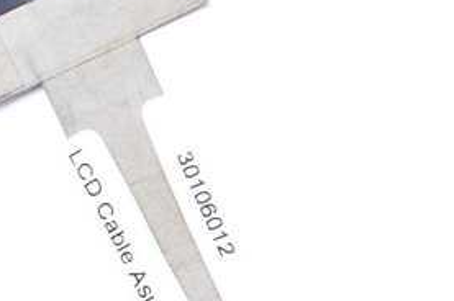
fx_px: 2861
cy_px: 312
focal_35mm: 227
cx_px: 842
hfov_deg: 8.7
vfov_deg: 6.0
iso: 200
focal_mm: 35
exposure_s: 1/25
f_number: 10
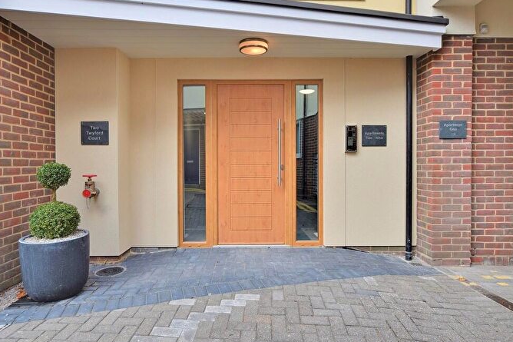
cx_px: 249
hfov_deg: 78.6
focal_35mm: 22
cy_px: 171
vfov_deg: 57.2
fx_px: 313
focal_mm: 14
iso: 100
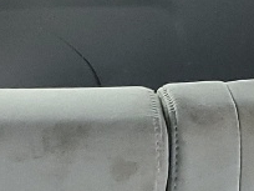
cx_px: 5
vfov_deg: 6.8
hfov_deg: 9.6
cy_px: 494
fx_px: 1497
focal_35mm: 204
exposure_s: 1/60.2
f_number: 1.5
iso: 79
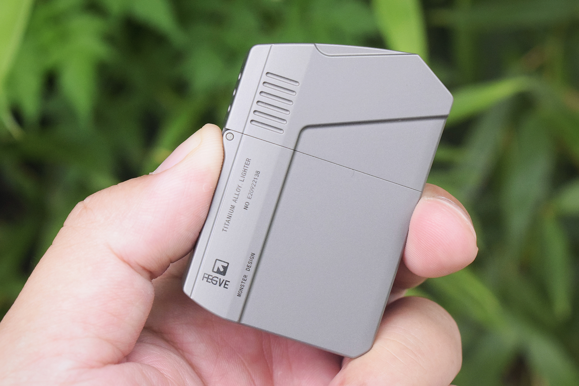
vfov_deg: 16.6
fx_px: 1327
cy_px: 193
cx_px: 290
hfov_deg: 24.6
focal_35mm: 82
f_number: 10
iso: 3200
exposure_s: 1/400
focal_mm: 55
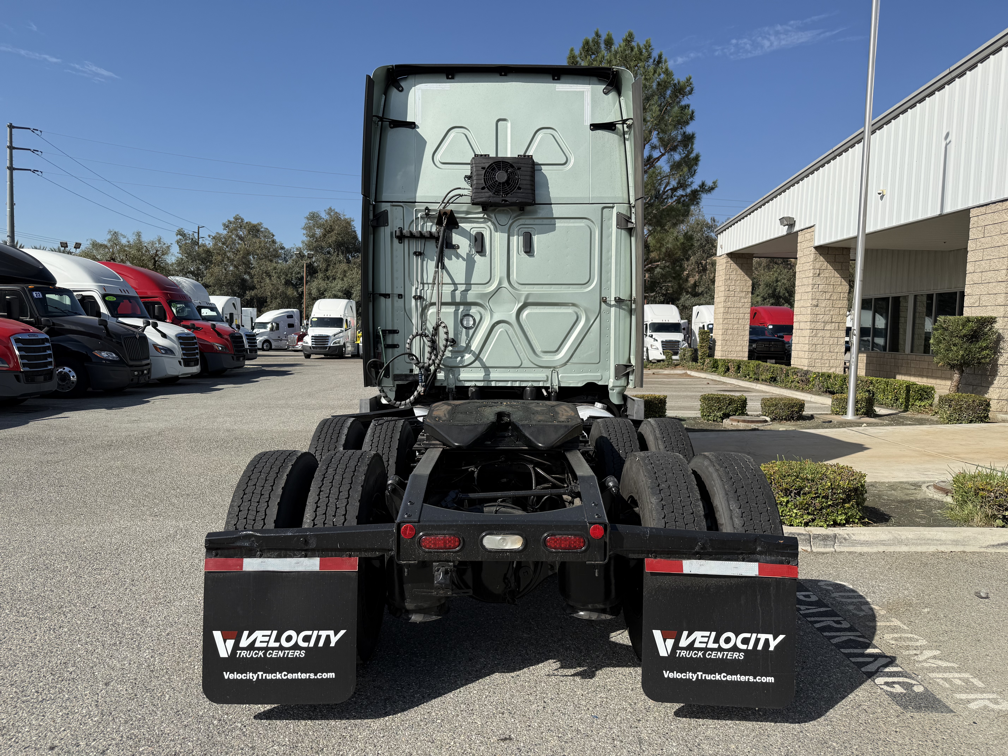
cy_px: 378
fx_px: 699
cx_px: 504
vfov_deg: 56.8
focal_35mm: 24
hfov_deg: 71.6
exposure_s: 1/5319
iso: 80
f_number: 1.78
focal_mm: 6.76
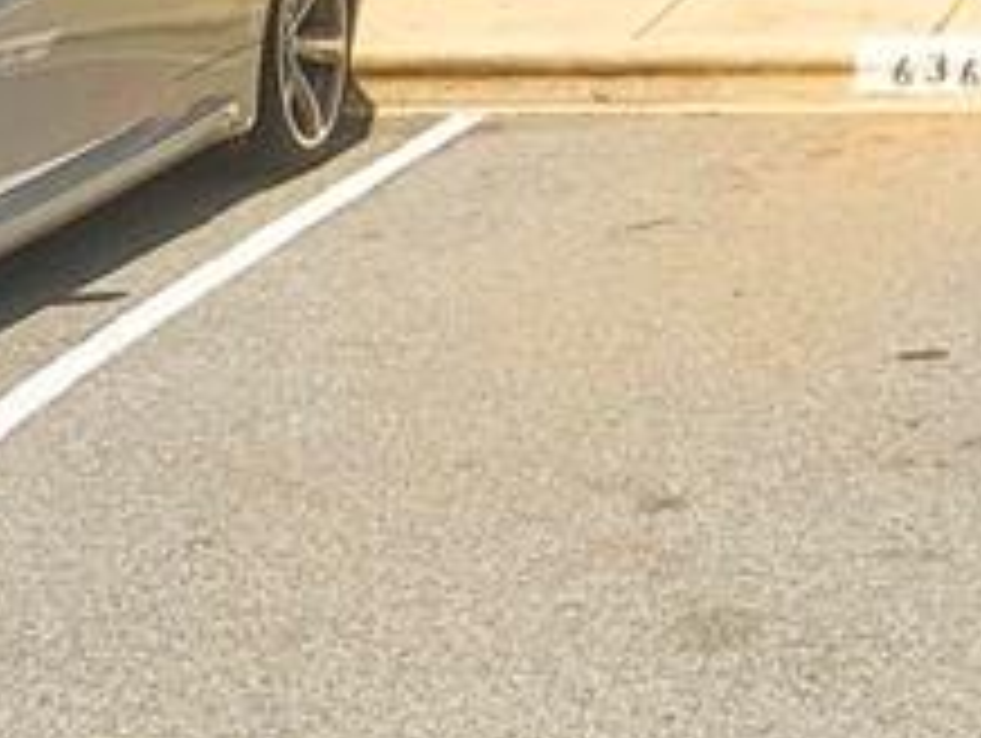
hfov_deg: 15.2
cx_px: 1382
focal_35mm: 122
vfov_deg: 11.0
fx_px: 3461
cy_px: -783
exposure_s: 1/2500
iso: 25
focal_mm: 4.25
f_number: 1.8
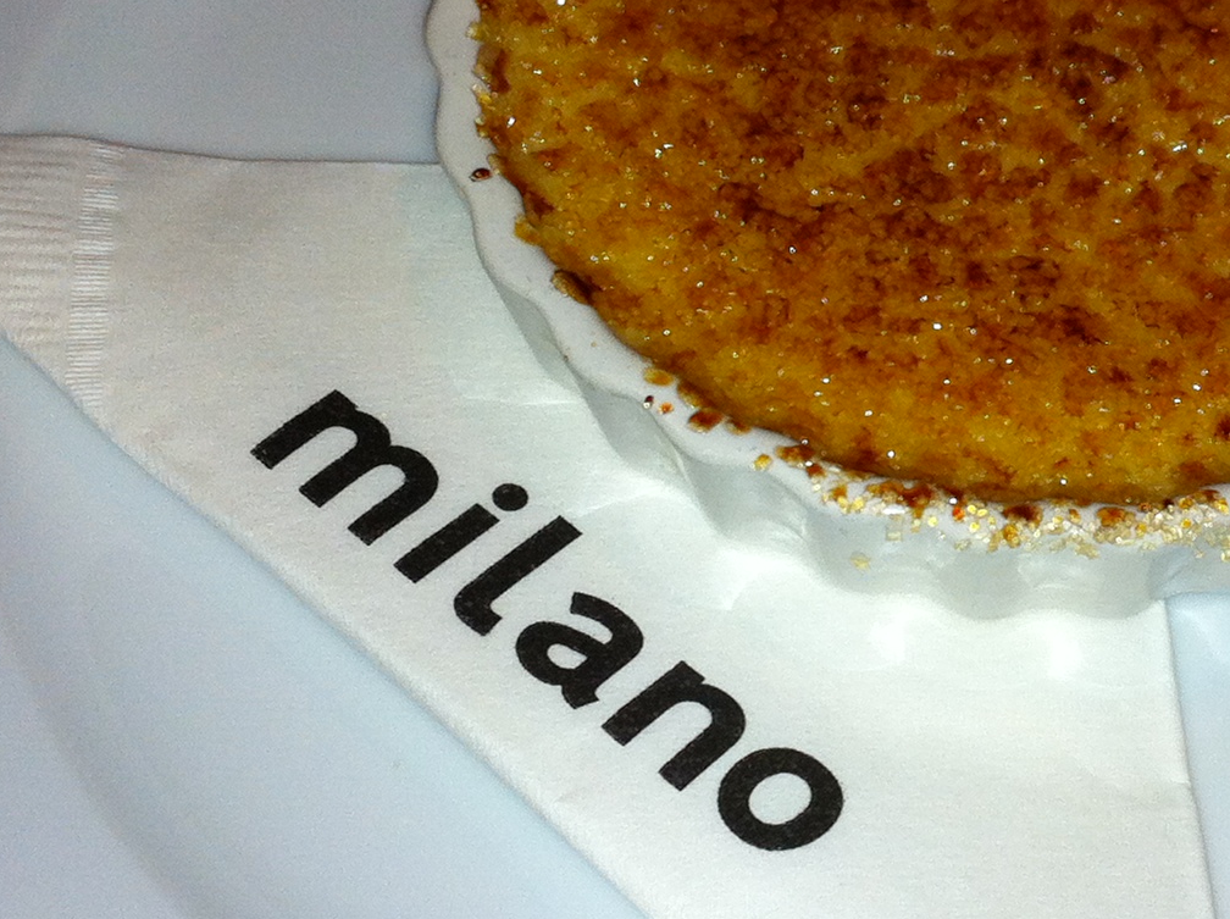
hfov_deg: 21.6
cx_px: 929
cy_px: 356
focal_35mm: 90
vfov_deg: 16.4
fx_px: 3193
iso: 80
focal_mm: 3.85
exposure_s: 1/57
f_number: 2.8
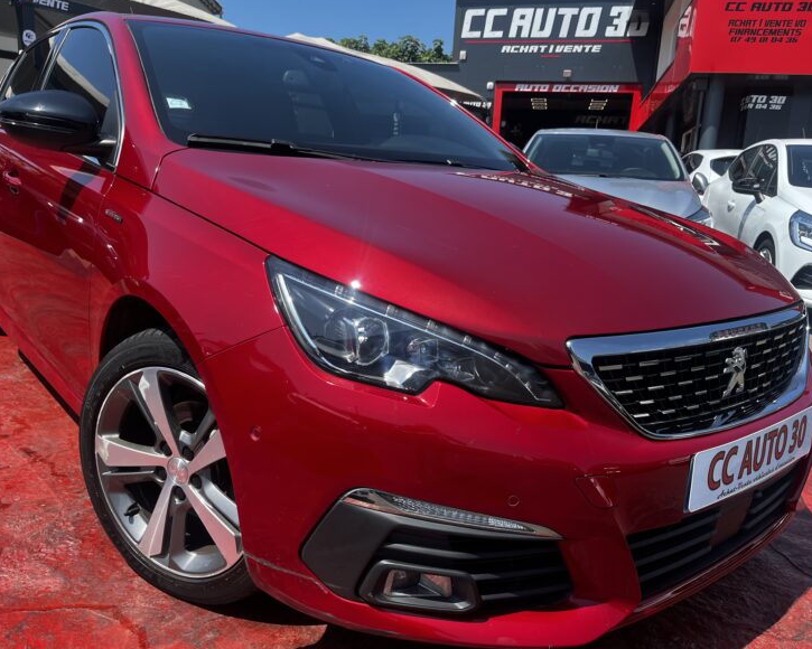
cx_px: 388
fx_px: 673
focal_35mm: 28
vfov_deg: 51.5
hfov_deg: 62.2
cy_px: 331
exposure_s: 1/1517
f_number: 1.6
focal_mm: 5.1
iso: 50
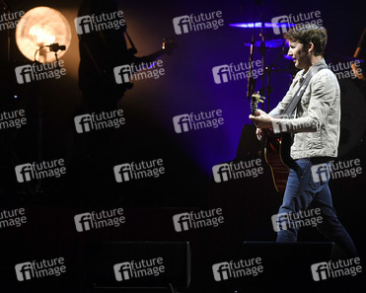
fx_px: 2286
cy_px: 146
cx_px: 212
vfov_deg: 7.3
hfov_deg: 9.2
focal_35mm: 211
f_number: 4
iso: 1600
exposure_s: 1/320
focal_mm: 185
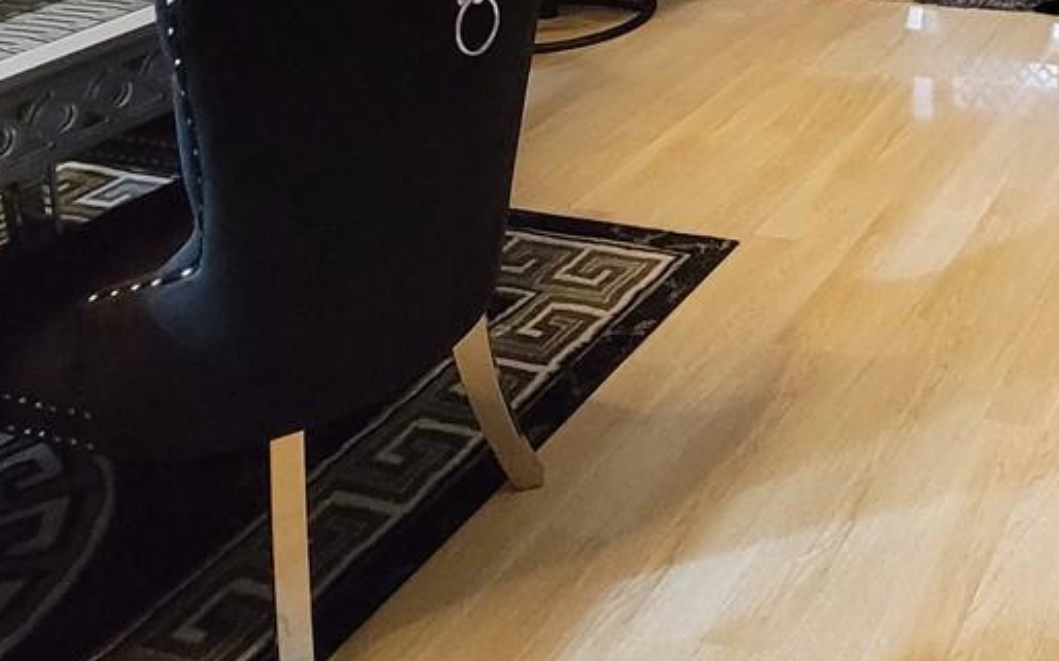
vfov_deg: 25.5
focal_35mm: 43
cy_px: -209
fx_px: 1240
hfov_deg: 38.7
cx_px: 1146
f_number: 2.2
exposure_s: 1/24
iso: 1000
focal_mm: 2.2
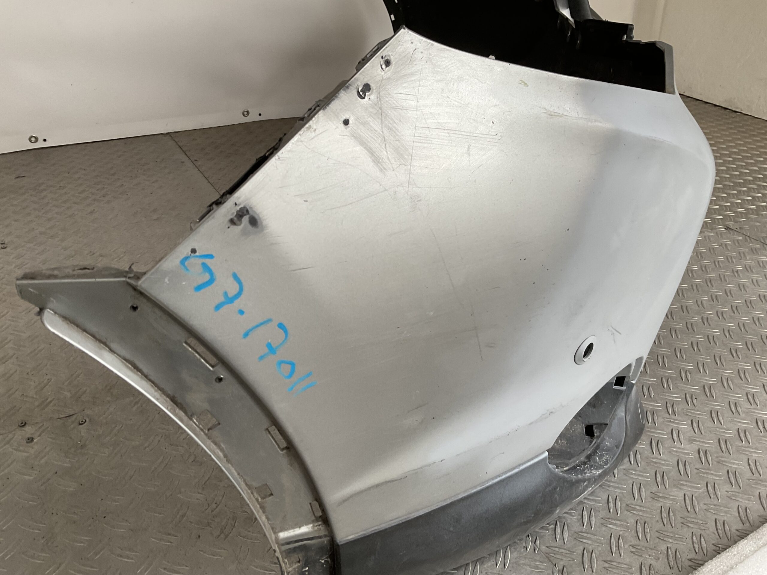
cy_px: 288
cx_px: 384
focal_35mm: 29
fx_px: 643
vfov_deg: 48.2
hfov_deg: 61.7
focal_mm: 3
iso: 50
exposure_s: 1/120
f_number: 1.8
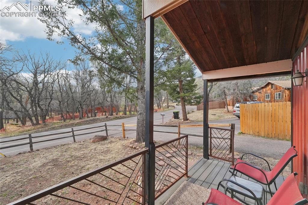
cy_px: 102
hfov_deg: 100.4
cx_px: 154
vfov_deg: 77.3
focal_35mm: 15
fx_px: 128
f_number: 8
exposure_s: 1/400
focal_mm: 10
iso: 800
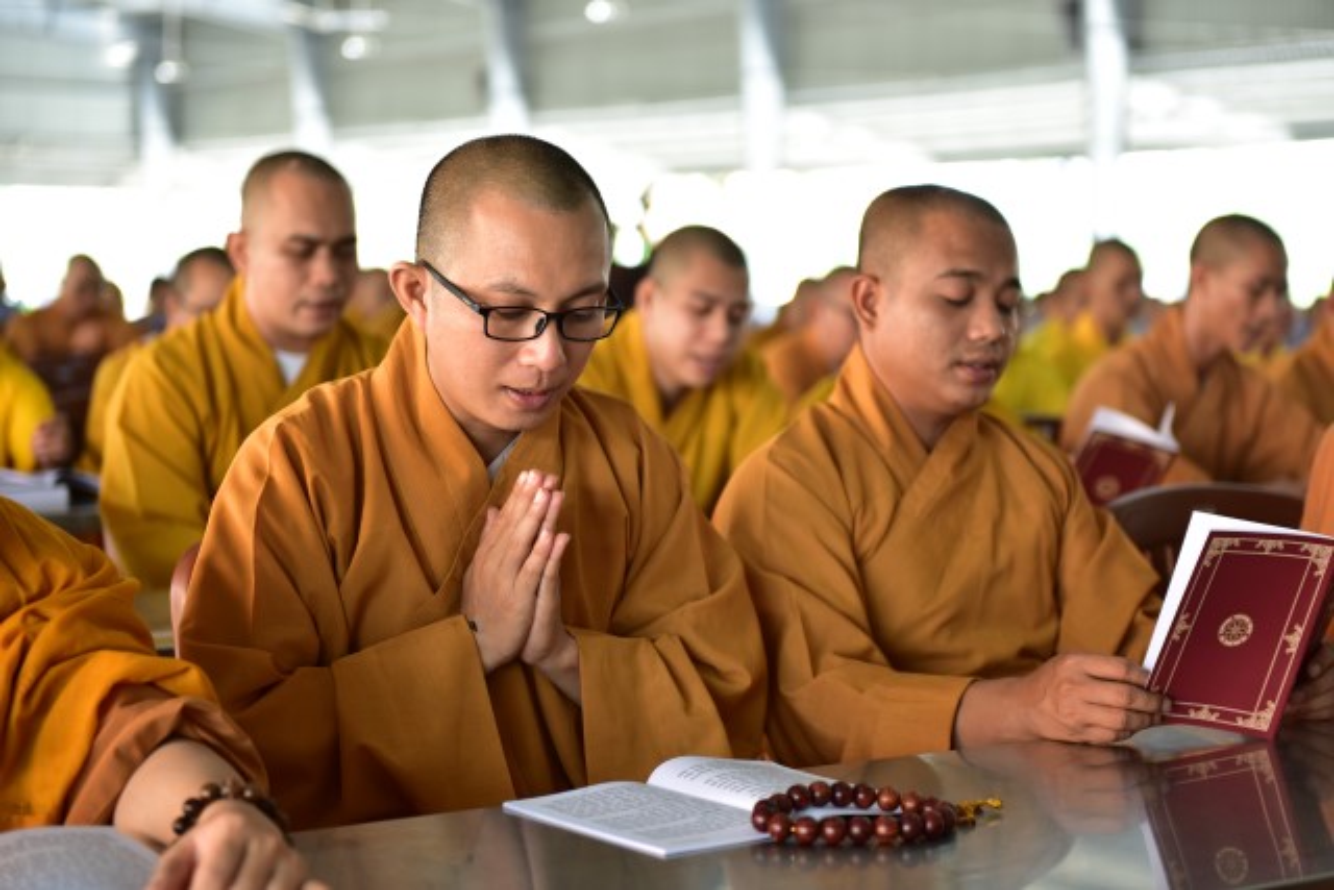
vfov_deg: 19.5
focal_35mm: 70
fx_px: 2594
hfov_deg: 28.8
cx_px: 667
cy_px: 445
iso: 500
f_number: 2.8
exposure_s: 1/125
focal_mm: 70
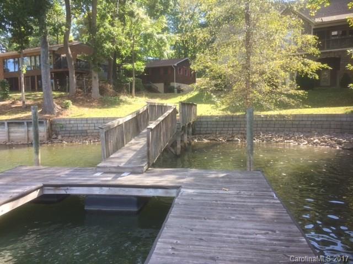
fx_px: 296
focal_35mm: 29
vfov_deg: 48.2
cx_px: 176
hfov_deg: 61.7
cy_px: 132
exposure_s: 1/214
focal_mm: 4.15
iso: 32
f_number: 2.2
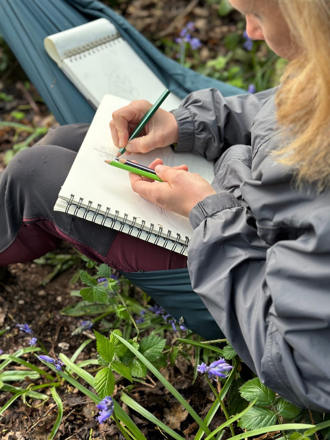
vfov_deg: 39.7
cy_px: 220
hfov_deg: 30.3
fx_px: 610
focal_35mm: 48
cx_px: 165
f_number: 1.78
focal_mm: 6.86
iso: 80
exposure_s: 1/260
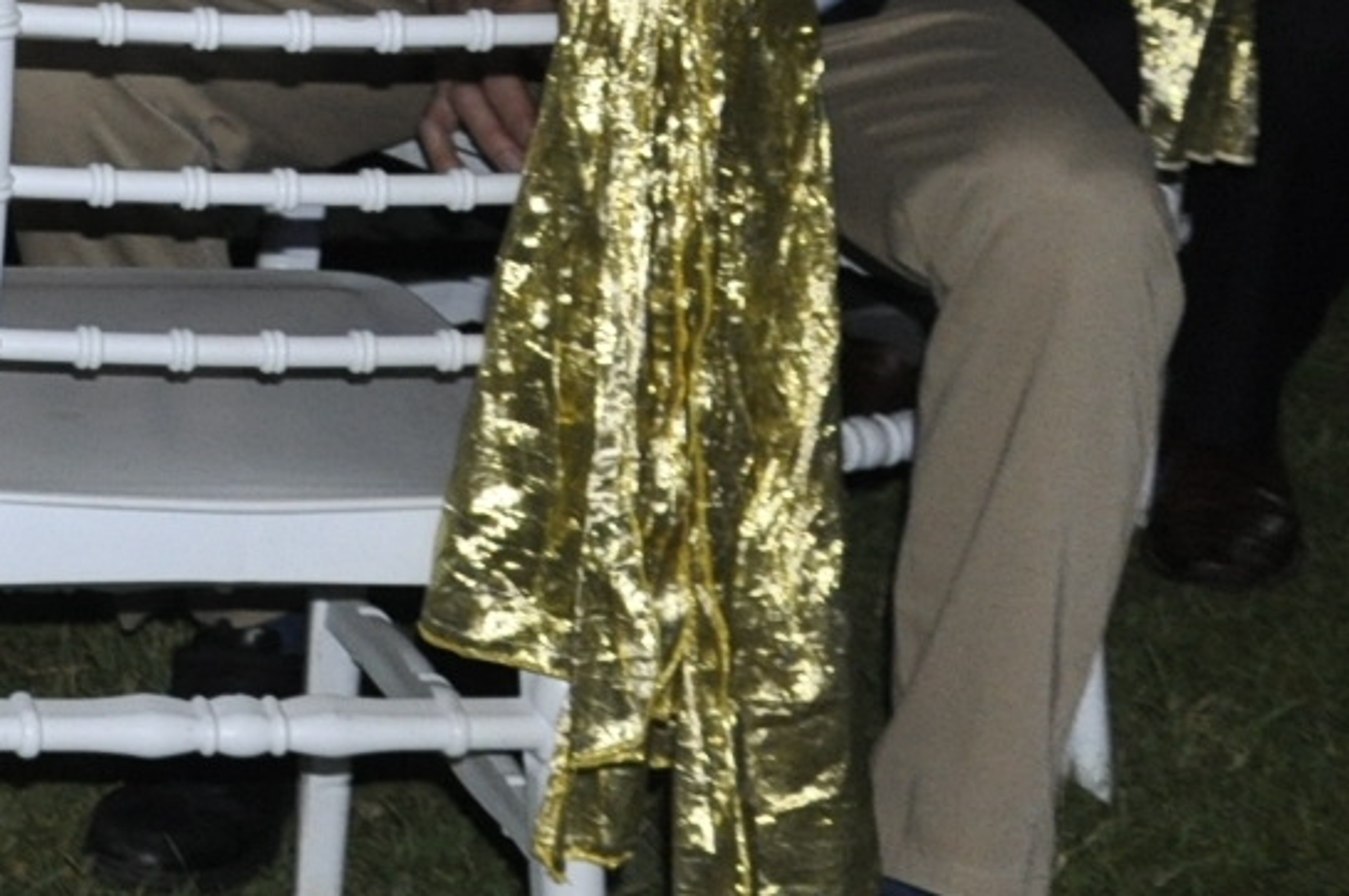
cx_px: -809
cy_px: -639
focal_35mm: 124
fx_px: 4640
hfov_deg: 15.1
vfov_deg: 10.5
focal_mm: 21
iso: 800
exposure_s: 1/60
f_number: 4
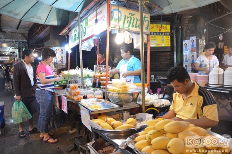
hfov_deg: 67.5
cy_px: 77
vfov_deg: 47.7
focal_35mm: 27
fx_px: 174
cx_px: 116
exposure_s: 1/25
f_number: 4.5
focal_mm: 18
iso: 640
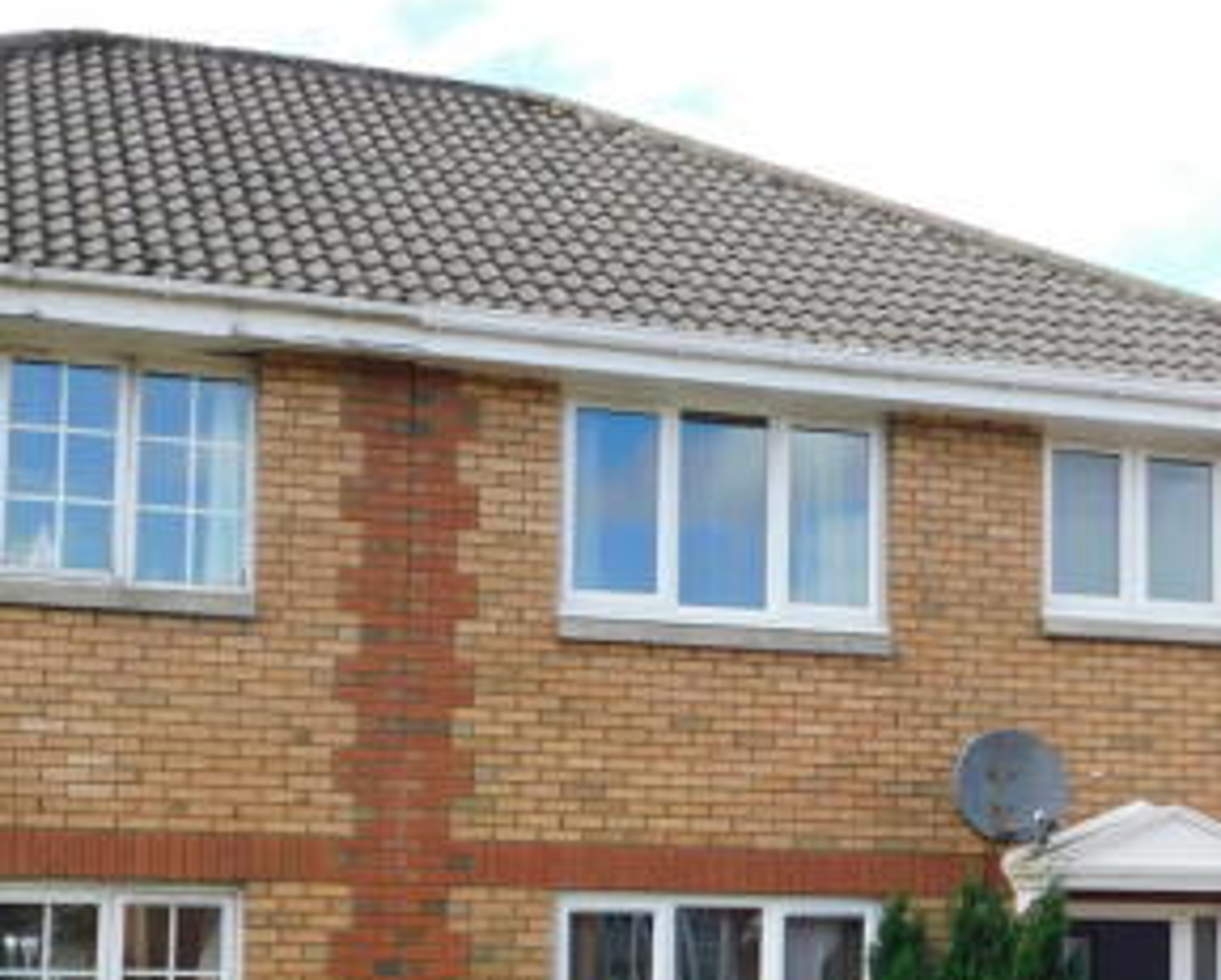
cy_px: 783
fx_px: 2568
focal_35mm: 71
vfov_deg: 21.3
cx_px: 965
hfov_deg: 26.3
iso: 125
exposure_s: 1/400
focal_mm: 6.3
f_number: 3.5
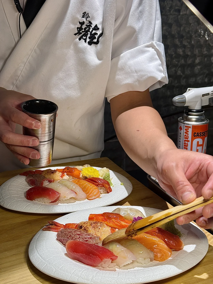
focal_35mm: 48
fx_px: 394
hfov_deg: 30.3
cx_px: 106
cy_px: 142
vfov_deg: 39.7
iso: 64
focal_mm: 6.76
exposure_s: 1/100
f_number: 1.78
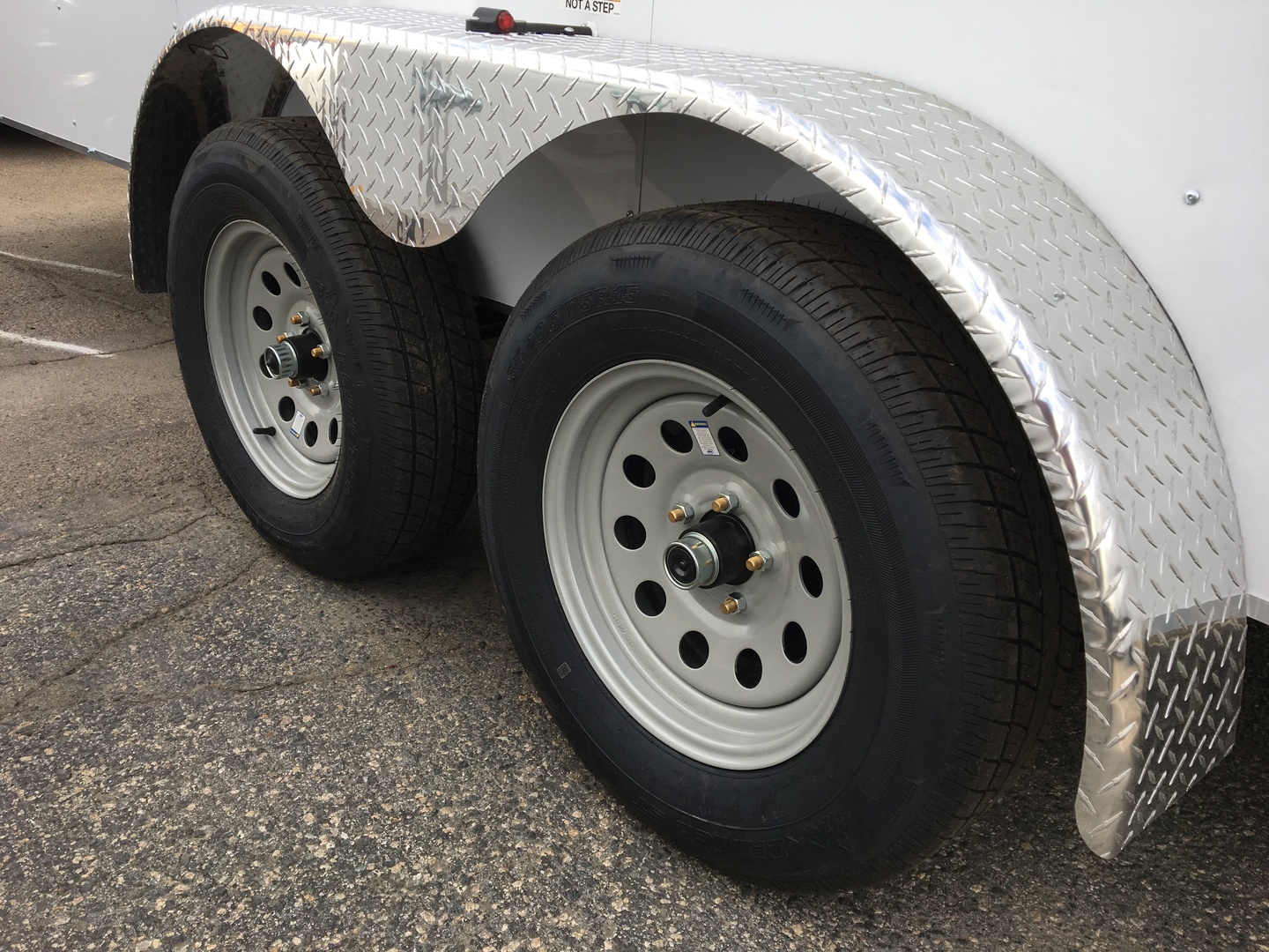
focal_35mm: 29
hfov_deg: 61.7
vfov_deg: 48.2
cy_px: 476
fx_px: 1063
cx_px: 634
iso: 25
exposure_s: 1/232
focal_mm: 4.15
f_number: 2.2
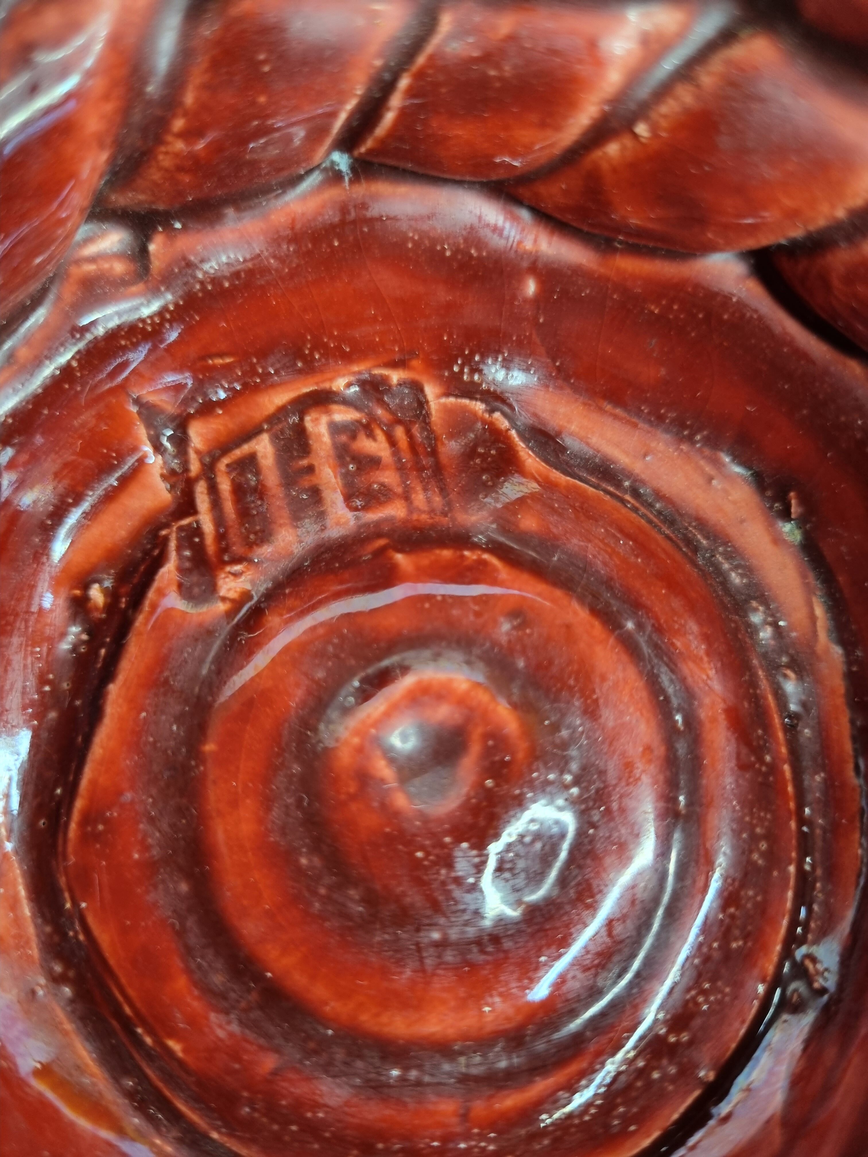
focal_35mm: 26
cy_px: 578
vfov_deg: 67.3
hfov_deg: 53.1
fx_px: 869
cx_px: 434
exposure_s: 1/100
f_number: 1.8
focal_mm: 5.4
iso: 320
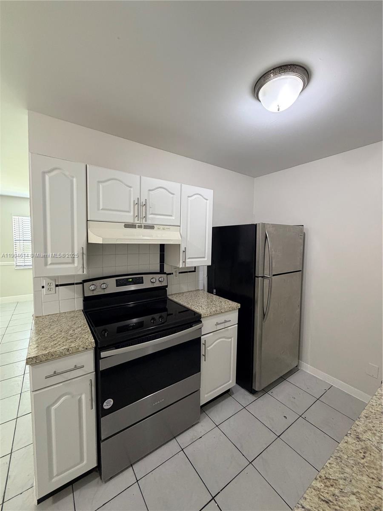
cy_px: 256
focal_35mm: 14
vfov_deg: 102.1
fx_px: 207
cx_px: 192
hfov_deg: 85.7
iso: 400
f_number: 2.2
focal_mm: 2.22
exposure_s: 1/60
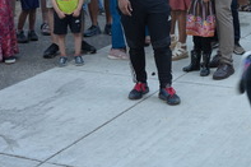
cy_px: 62
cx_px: 208
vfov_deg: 16.2
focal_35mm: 84
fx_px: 585
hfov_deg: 23.8
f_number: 4
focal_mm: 28
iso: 640
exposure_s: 1/160
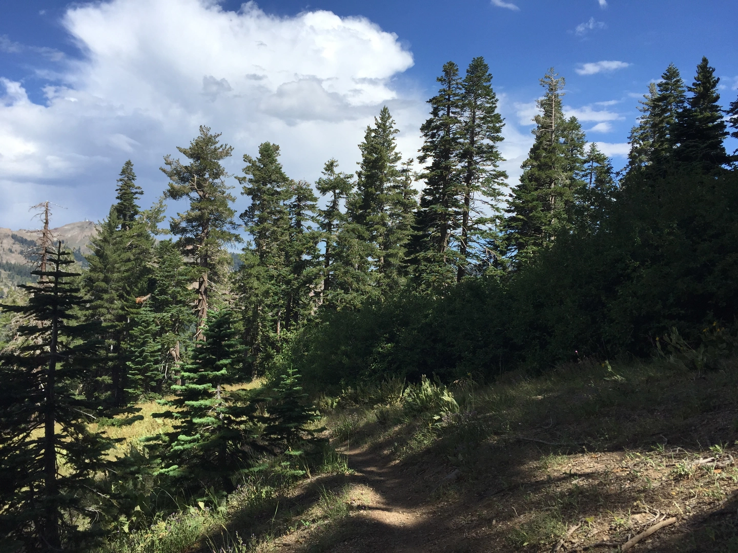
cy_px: 276
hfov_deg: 61.7
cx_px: 369
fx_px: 618
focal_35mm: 29
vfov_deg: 48.2
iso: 32
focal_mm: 4.15
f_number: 2.2
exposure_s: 1/1980
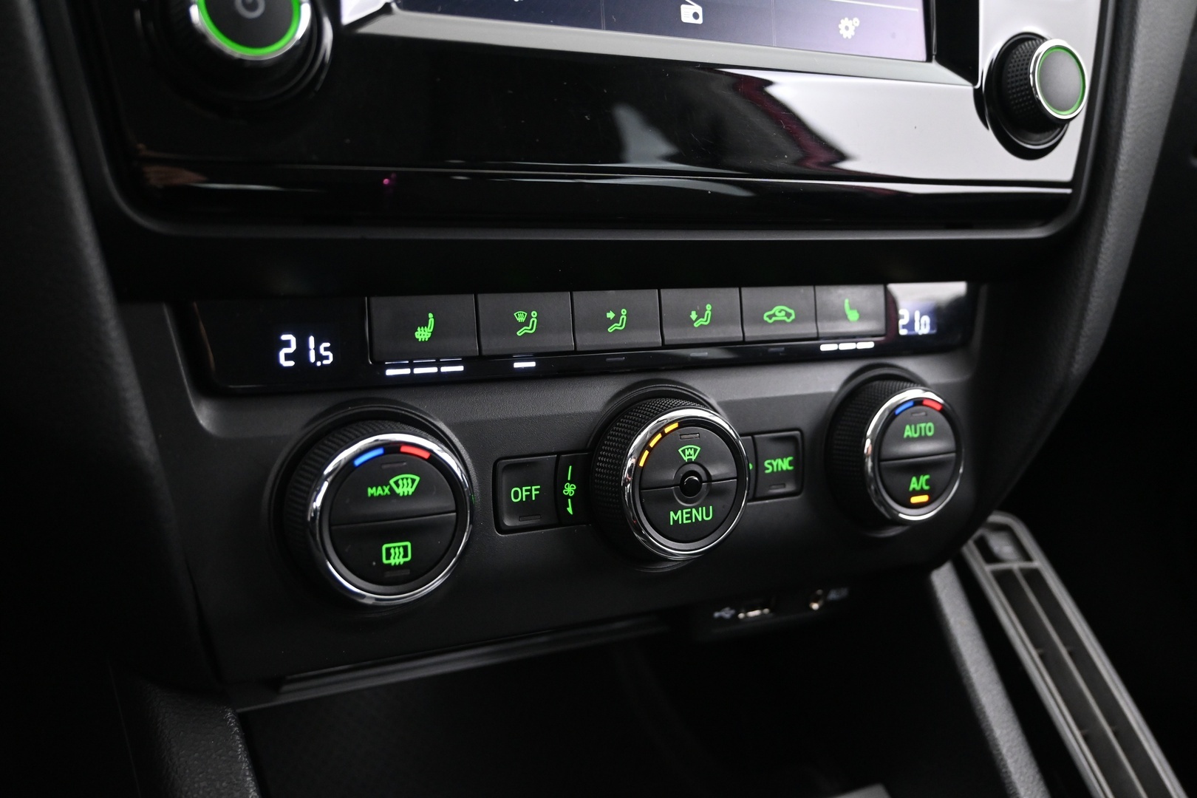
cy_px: 399
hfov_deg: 56.1
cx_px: 598
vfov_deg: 39.1
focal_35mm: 34
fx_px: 1122
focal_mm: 22.5
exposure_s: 1/10
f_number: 4
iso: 2500
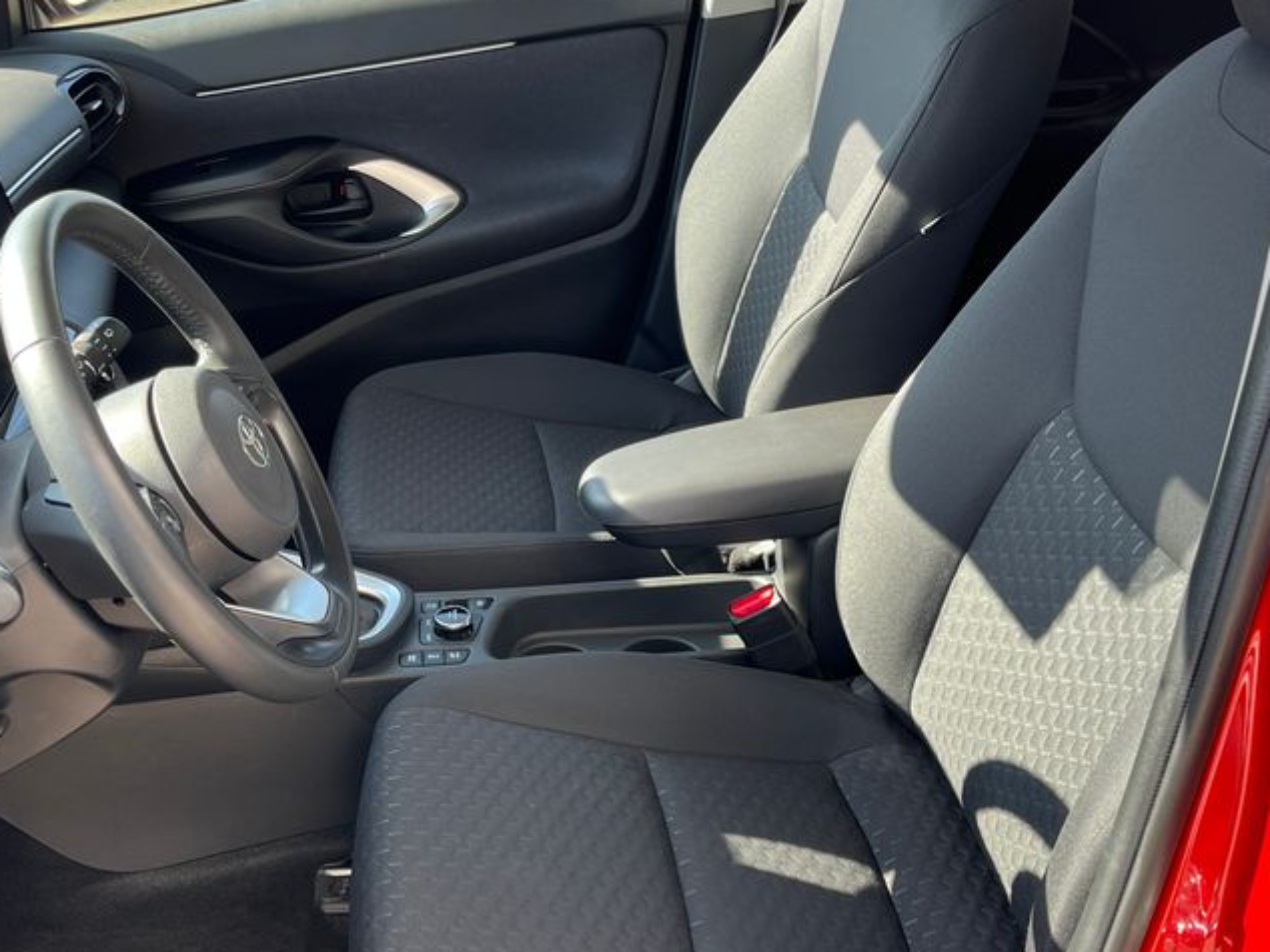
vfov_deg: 34.3
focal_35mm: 42
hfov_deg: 44.5
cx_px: 485
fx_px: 1540
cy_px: 547
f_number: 1.6
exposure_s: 1/121
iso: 40
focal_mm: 5.1
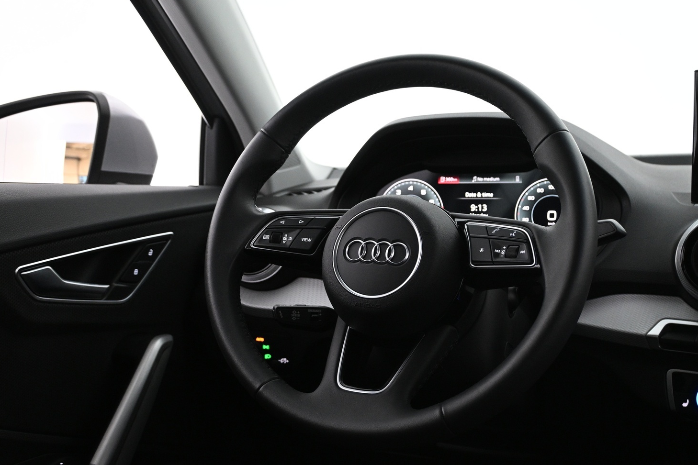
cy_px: 252
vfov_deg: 32.7
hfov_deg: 47.5
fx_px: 792
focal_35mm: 41
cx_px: 379
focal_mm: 24.5
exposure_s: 1/30
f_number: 4.2
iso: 1600
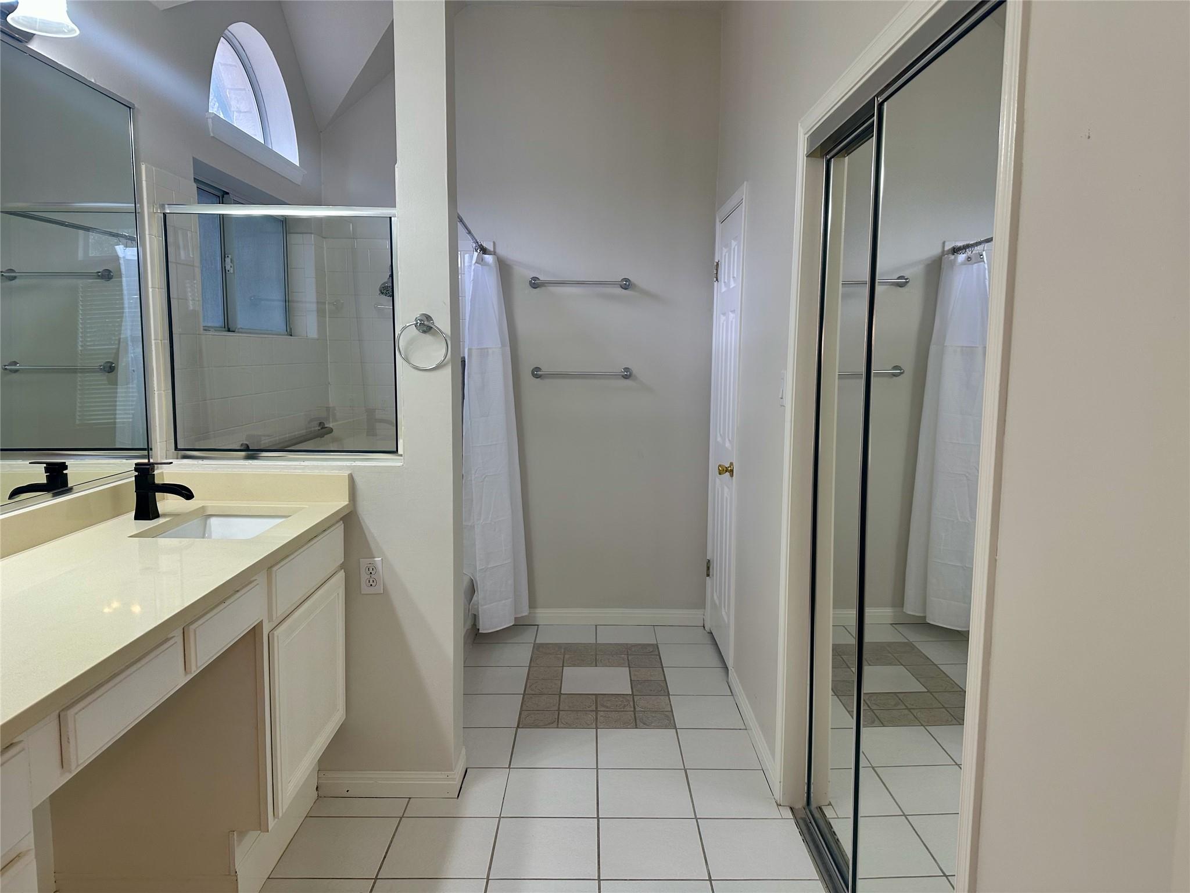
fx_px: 825
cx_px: 595
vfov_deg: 56.8
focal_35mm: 24
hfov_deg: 71.6
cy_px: 446
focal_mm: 6.86
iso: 100
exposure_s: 1/120
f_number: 1.78
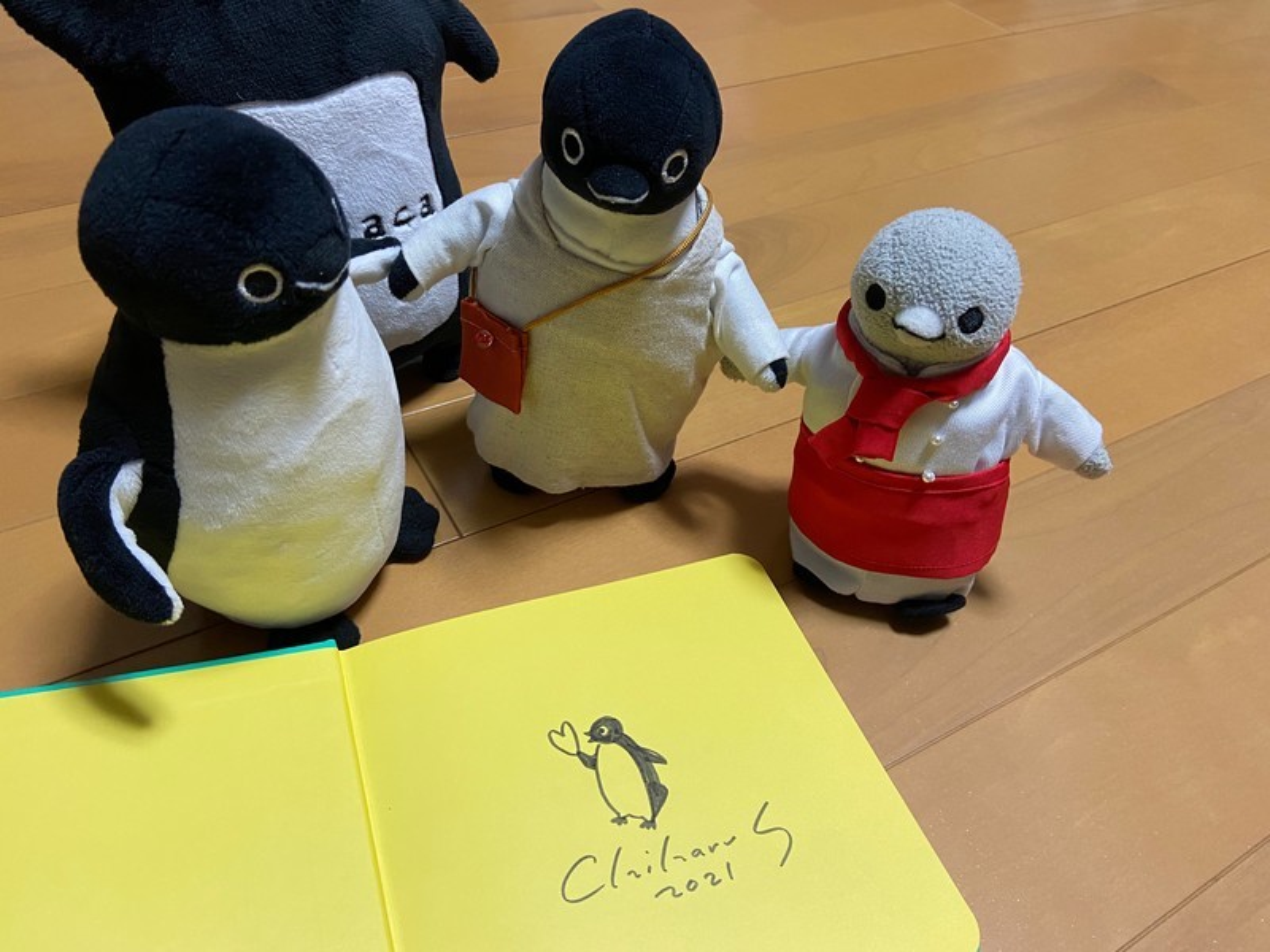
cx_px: 635
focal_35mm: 26
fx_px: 954
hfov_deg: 67.3
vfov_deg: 53.1
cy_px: 476
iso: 160
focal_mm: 4.25
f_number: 1.8
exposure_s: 1/60
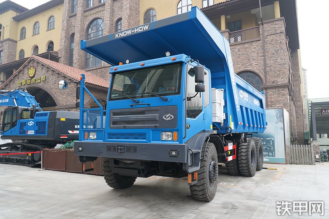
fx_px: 228
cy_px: 110
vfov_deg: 51.3
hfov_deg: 71.5
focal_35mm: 25
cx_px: 164
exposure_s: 1/320
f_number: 5.6
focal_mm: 25
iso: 640
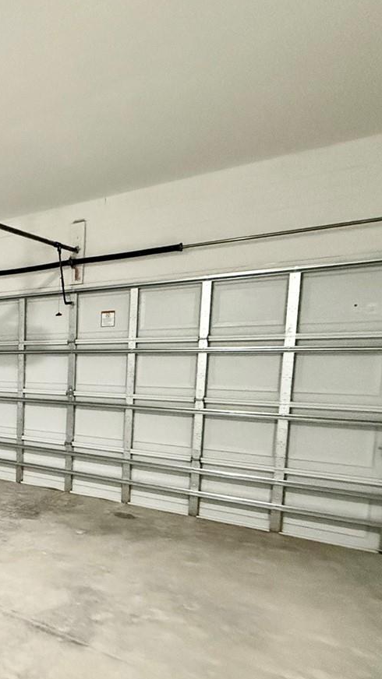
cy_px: 410
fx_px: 505
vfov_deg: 67.2
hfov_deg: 31.7
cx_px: -116
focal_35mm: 28
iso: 1000
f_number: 2.2
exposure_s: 1/60
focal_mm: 2.22
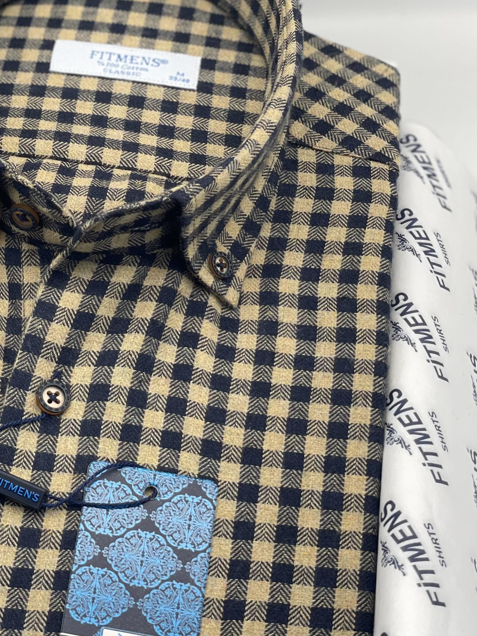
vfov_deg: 21.3
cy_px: 262
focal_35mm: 92
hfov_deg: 15.9
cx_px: 71
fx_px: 1690
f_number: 2
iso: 40
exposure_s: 1/100
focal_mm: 6
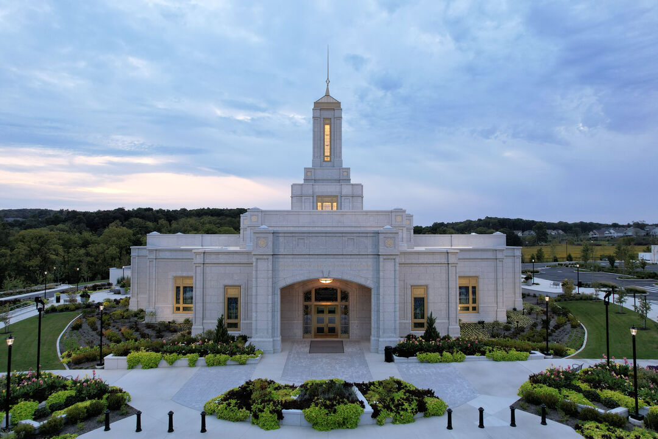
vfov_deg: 57.2
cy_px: 220
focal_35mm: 22
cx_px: 329
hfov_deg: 78.6
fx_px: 402
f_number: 2.8
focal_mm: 8.38
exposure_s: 1/60
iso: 100
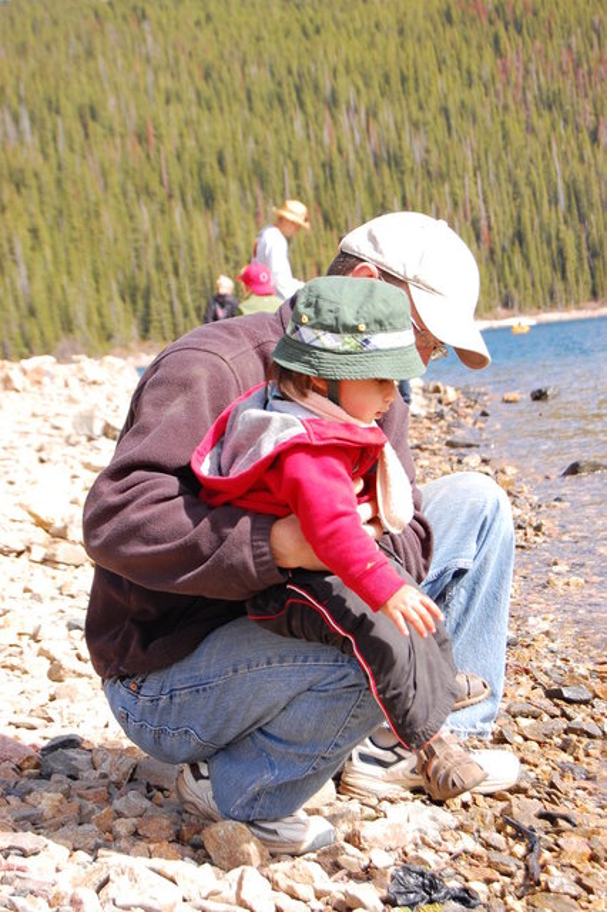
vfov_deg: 24.6
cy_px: 456
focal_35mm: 82
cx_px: 304
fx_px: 2089
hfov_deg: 16.5
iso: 400
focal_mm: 55
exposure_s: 1/320
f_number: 9
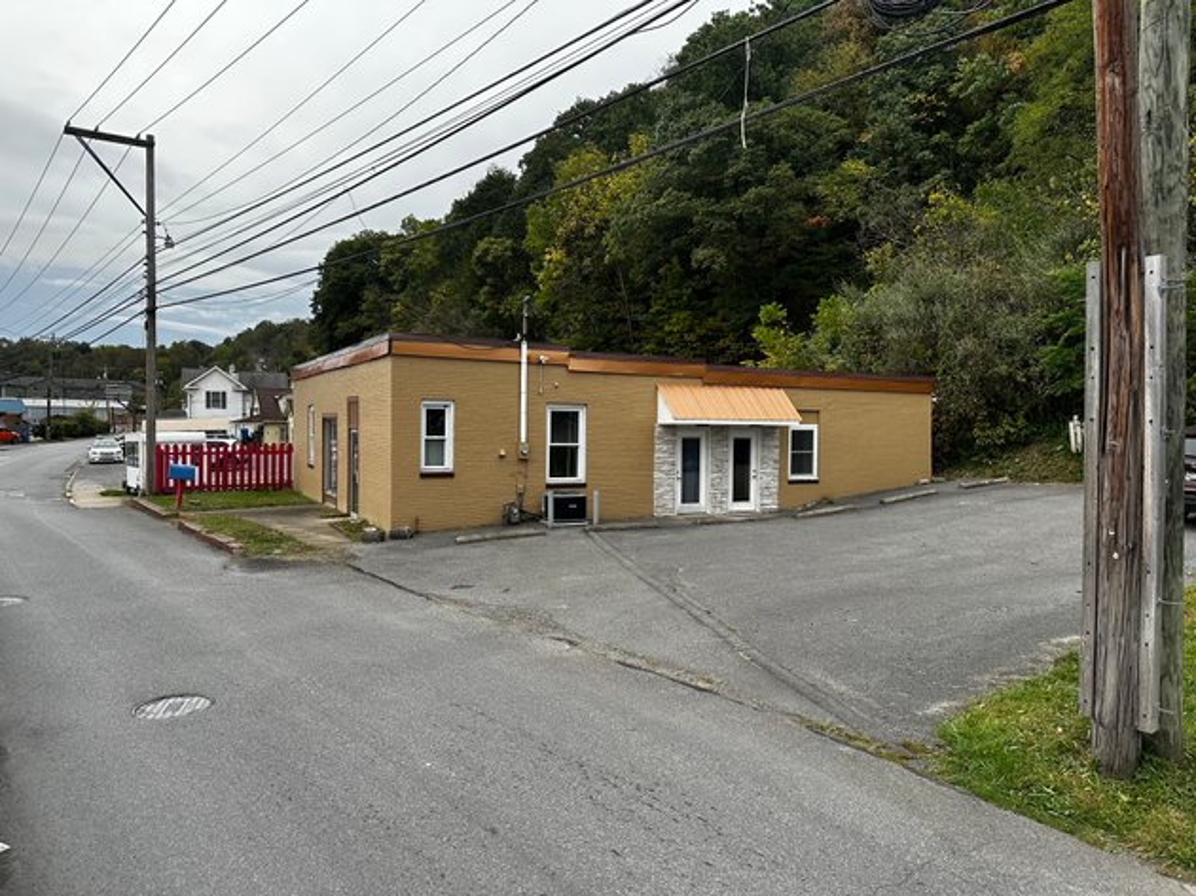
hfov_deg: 71.6
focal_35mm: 24
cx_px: 598
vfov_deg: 56.8
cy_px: 448
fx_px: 829
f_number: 1.78
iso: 80
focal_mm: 6.86
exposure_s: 1/615
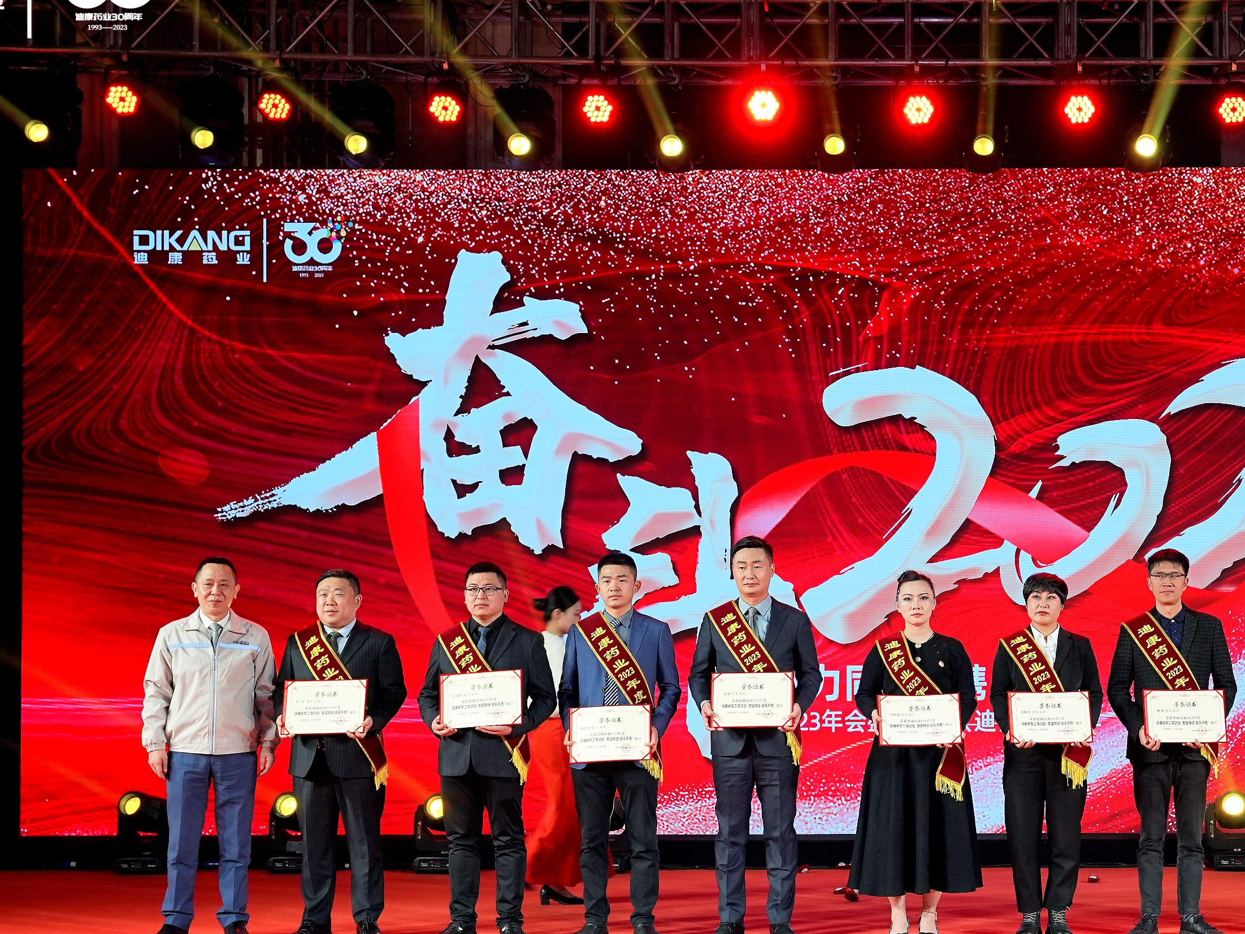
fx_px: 1978
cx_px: 916
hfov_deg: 34.3
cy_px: 677
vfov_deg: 26.3
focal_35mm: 55
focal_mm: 30
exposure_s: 1/80
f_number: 6.3
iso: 800
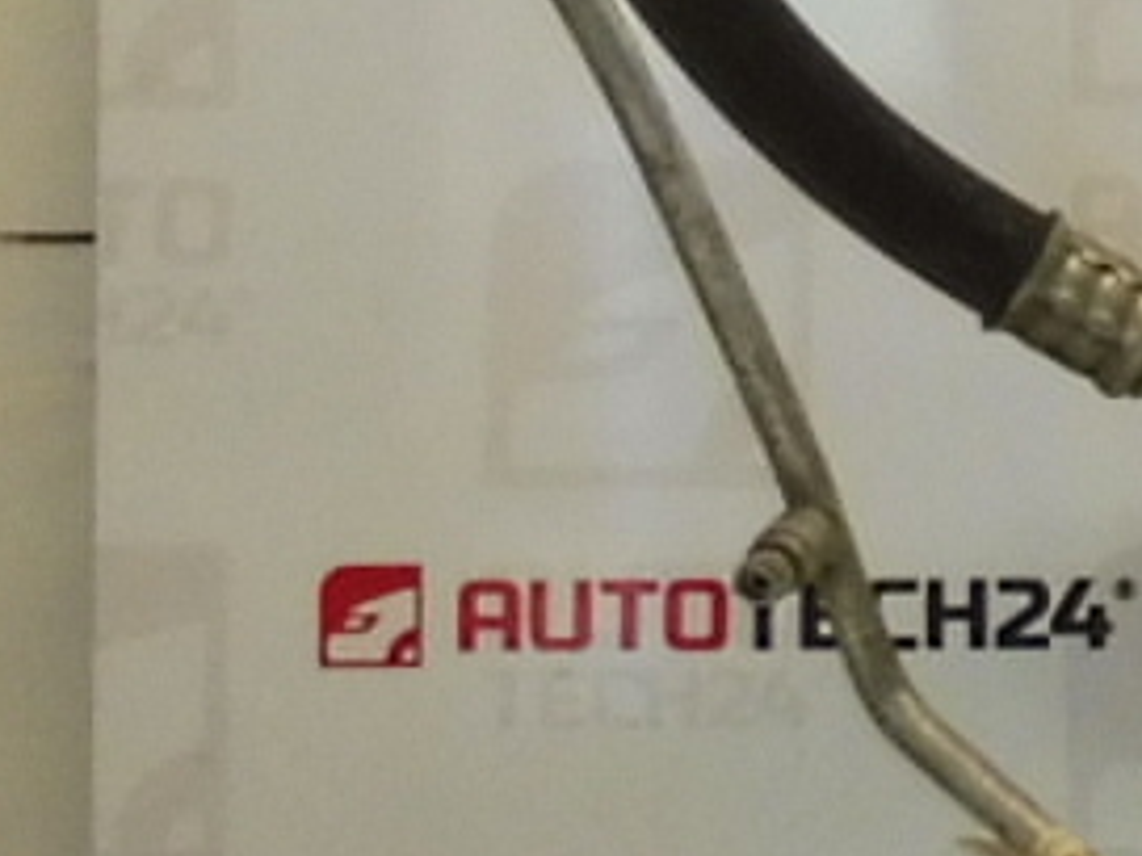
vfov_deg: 7.9
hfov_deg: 8.9
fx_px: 6202
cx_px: 3233
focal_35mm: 188
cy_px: 264
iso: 200
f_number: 3.5
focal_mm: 4.4
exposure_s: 1/160
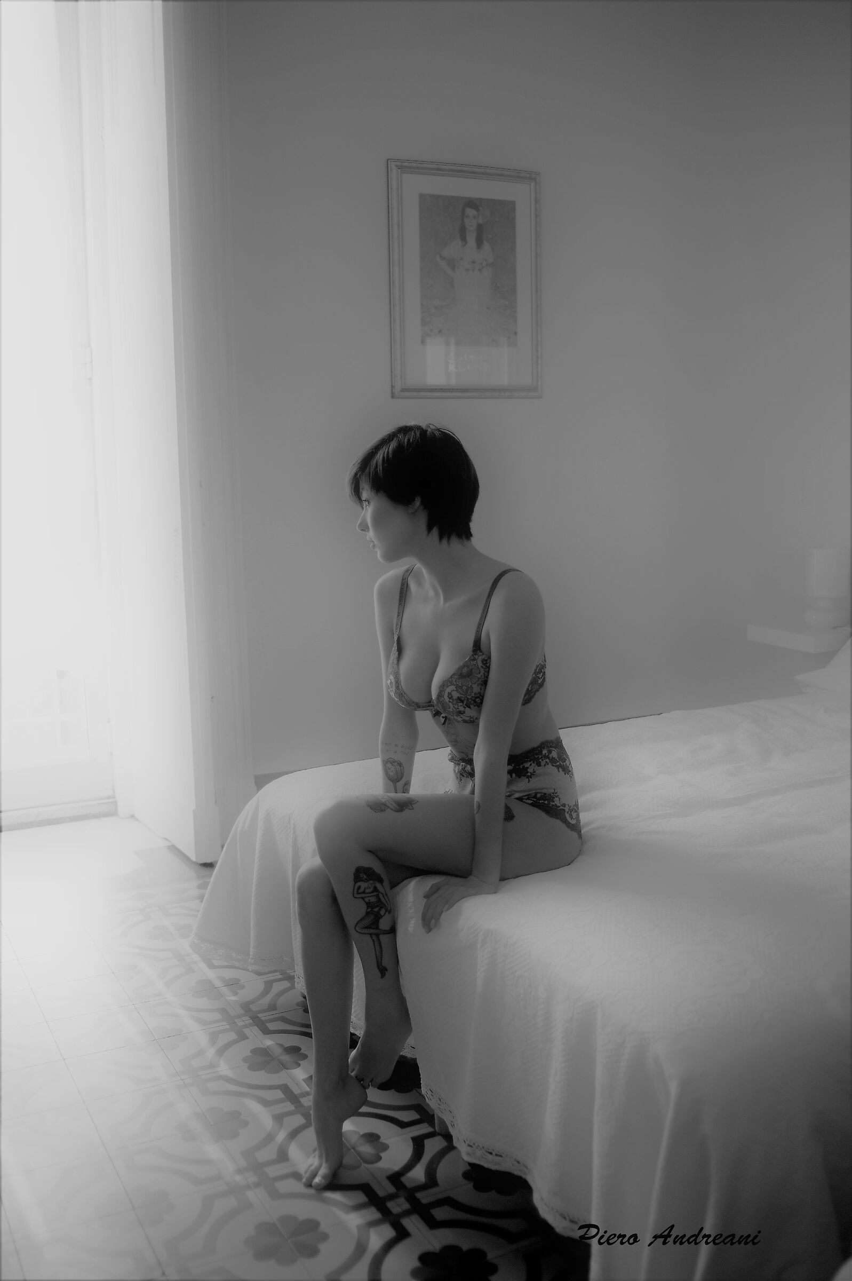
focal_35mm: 35
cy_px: 640
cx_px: 426
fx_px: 1244
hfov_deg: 37.8
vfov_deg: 54.5
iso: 640
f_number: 3.3
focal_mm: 35
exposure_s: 1/400
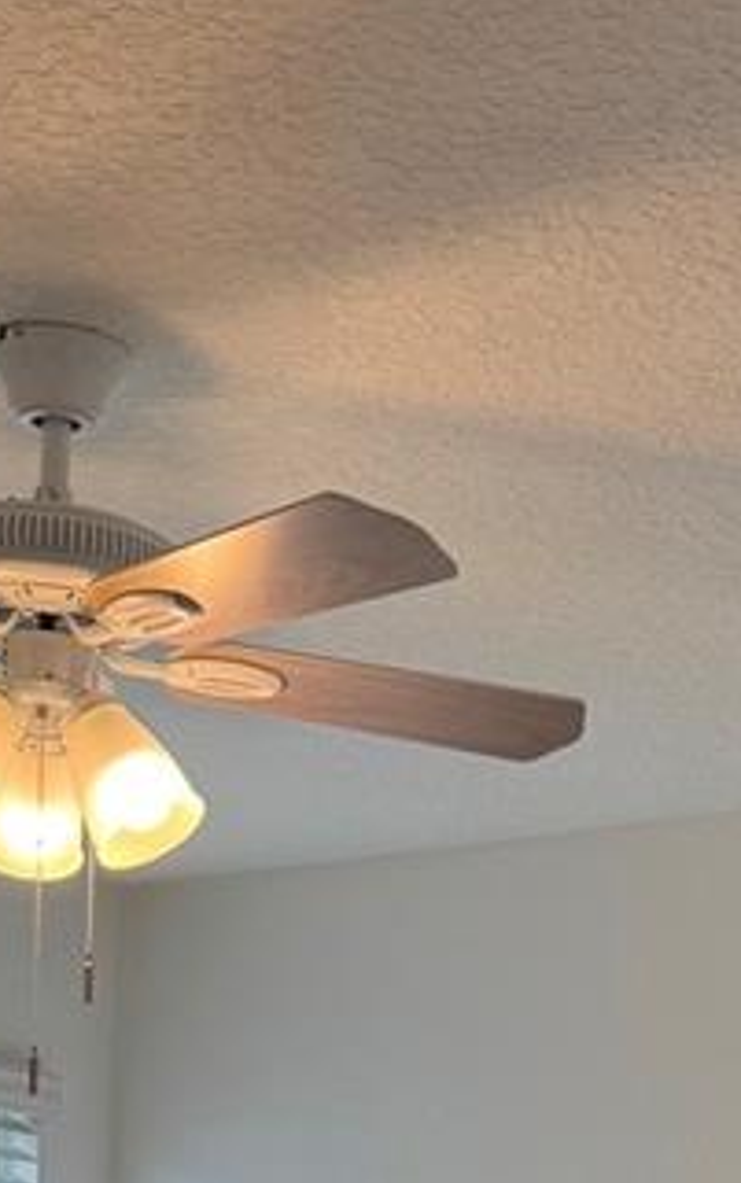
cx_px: 487
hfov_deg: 13.8
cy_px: 1813
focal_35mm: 95
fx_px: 3065
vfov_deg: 19.0
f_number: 1.78
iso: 80
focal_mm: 6.76
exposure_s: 1/120
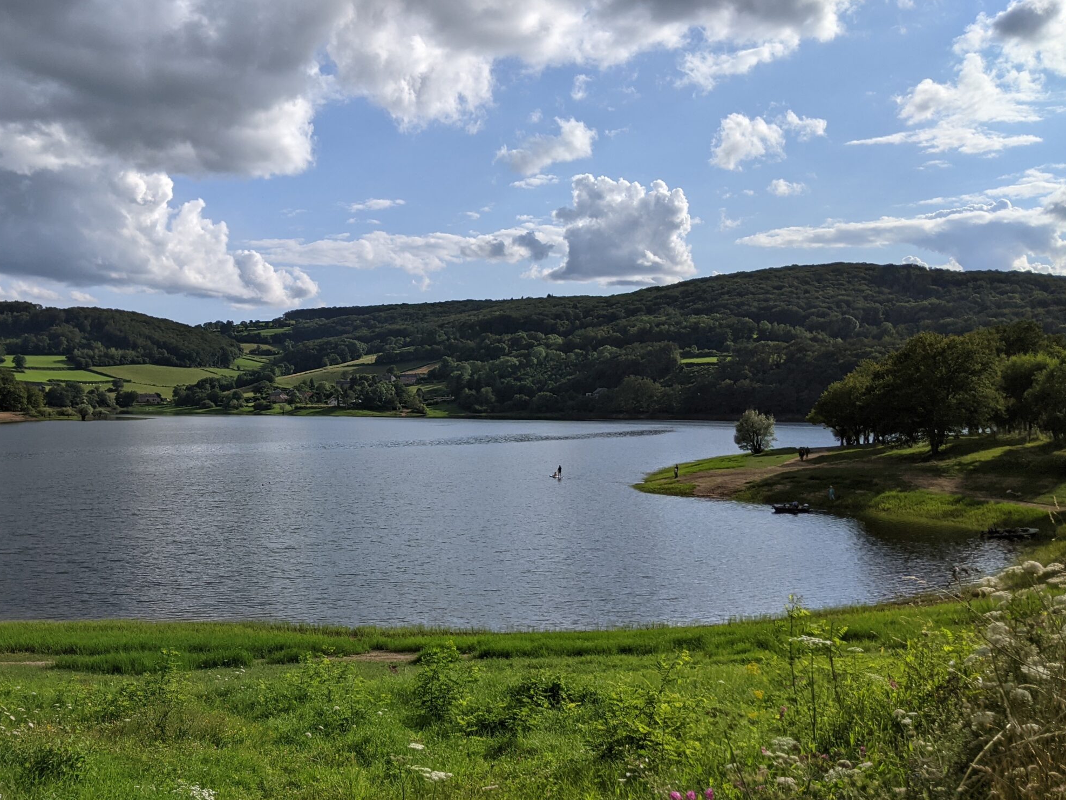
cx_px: 391
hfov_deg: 52.0
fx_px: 1078
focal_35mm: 35
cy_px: 492
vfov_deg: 40.5
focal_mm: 4.44
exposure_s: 1/7812
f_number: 1.8
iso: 64
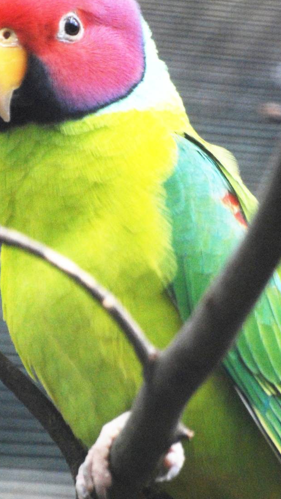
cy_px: 273
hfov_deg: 2.0
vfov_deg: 3.5
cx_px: 79
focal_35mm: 621
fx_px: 8220
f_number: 5.6
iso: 1600
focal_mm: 270
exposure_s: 1/160
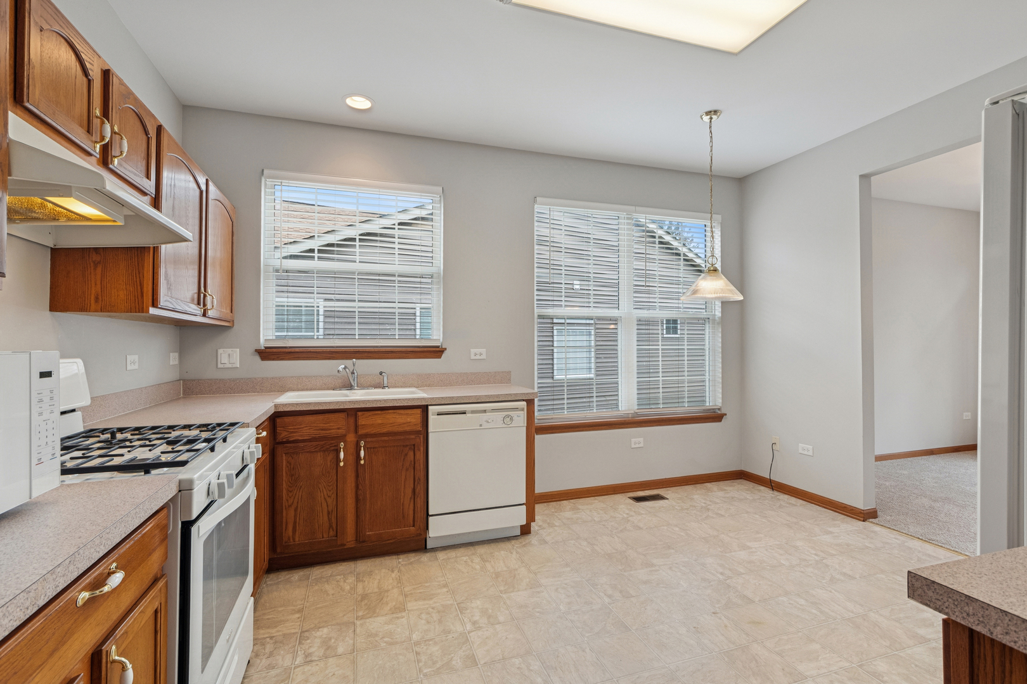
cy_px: 342
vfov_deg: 77.3
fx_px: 428
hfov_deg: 100.4
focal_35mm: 15
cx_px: 514
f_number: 8
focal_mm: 10
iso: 400
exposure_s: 1/40
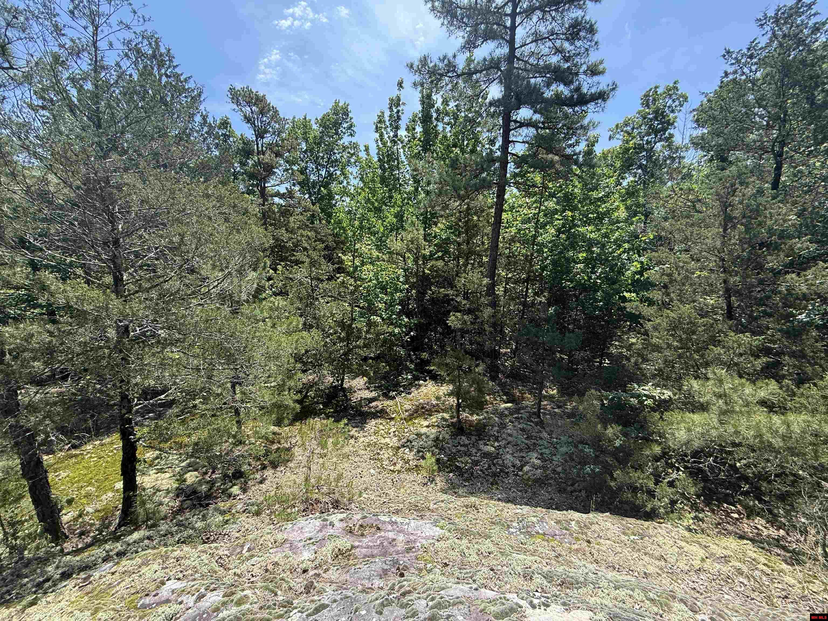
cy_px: 310
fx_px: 335
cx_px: 414
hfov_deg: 102.1
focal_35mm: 14
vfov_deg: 85.7
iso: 50
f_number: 2.2
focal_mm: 2.22
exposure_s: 1/368
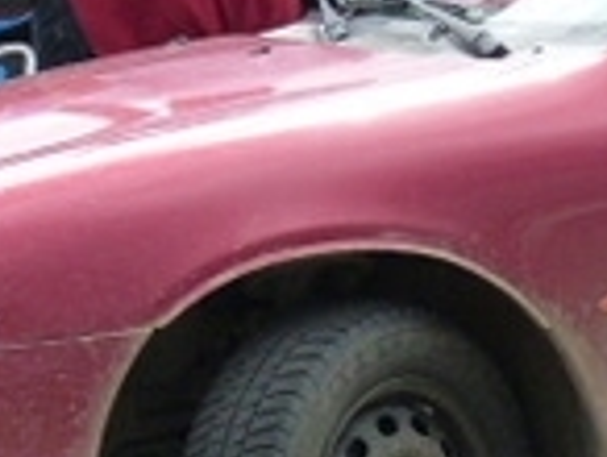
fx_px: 11101
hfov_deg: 3.1
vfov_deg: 2.4
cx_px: 4
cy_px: -170
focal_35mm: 632
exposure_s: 1/320
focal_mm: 27.8
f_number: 4
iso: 160
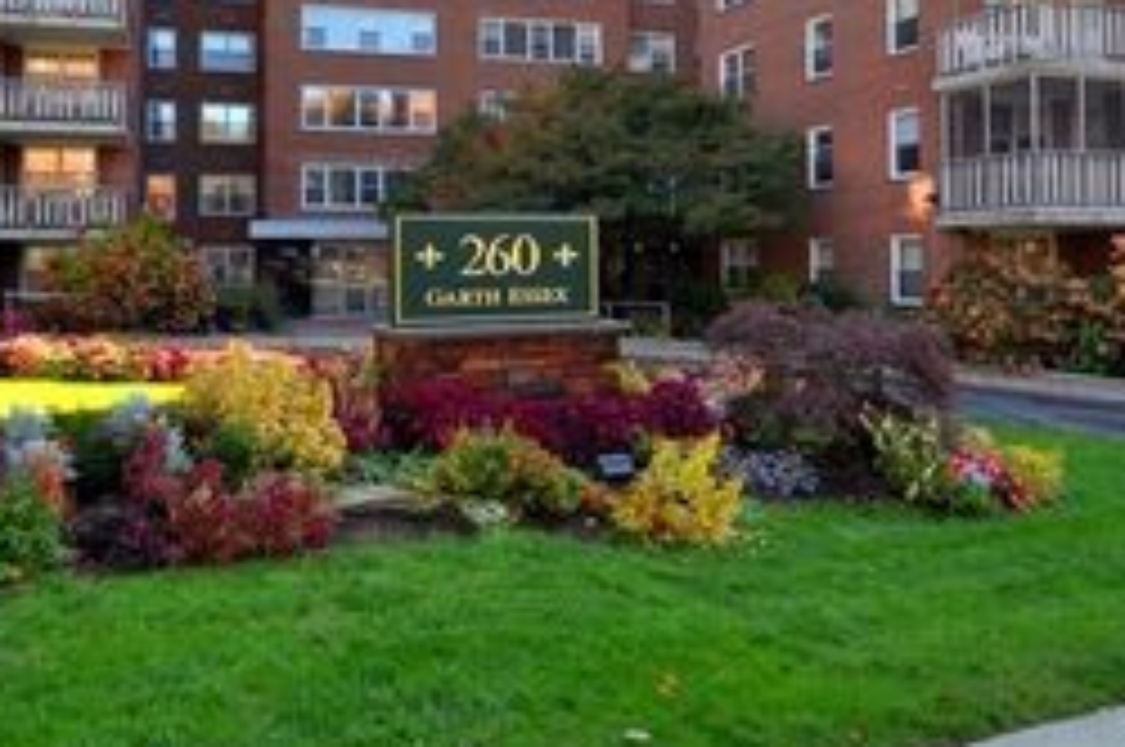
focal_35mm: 30
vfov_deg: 42.2
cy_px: 189
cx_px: 482
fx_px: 936
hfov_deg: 61.7
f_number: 5
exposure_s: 1/200
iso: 200
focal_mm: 10
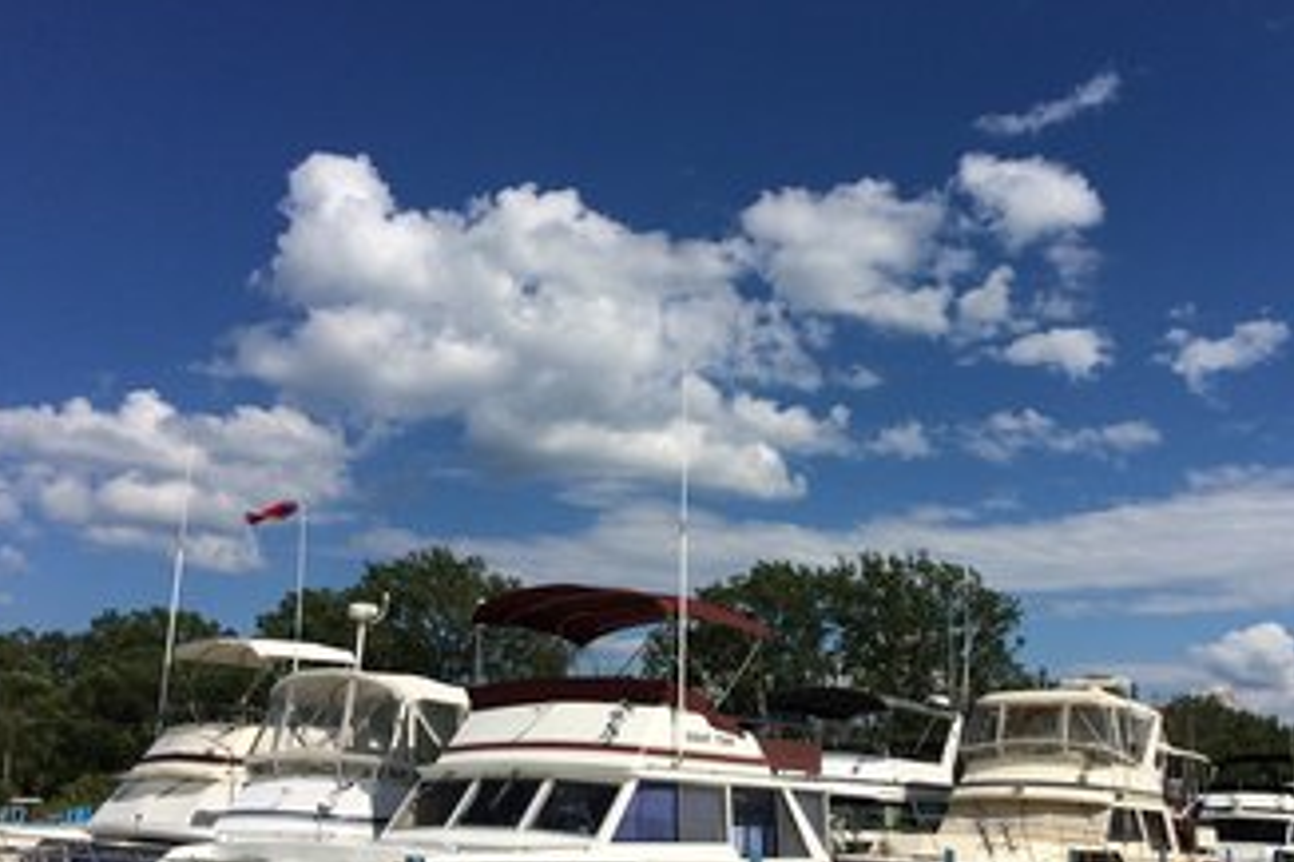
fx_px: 1329
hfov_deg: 51.9
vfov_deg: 35.7
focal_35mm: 37
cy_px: 548
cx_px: 695
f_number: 2.2
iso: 32
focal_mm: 4.15
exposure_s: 1/5882
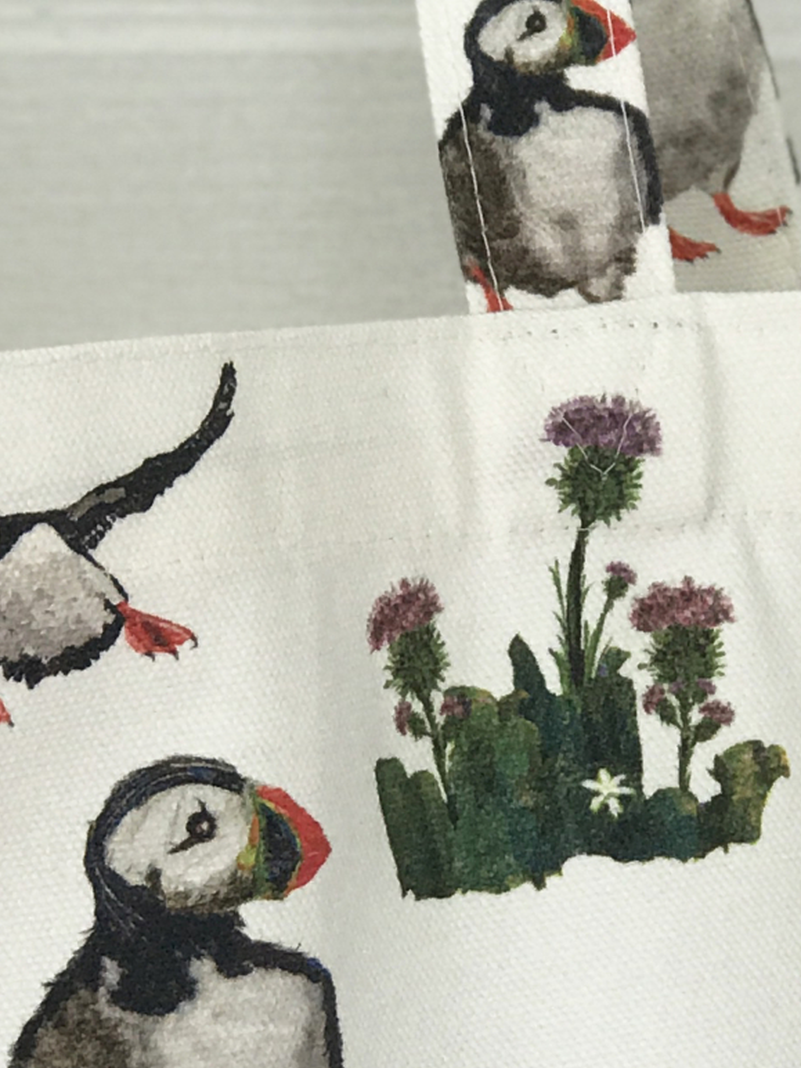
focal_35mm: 189
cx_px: 469
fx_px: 5831
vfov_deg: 10.4
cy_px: 772
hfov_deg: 7.9
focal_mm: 6.6
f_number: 2.8
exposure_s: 1/50
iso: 32
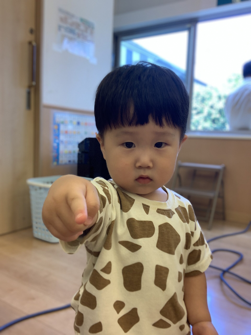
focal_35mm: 32
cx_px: 126
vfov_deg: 56.8
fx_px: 309
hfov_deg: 44.2
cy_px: 168
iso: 64
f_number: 2.2
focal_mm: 2.87
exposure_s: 1/50
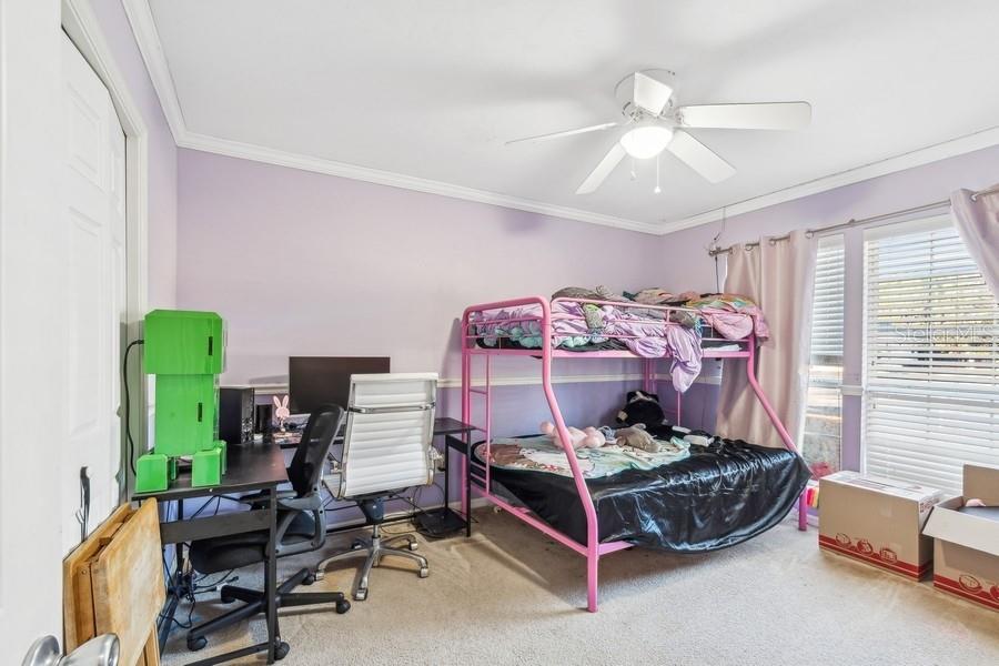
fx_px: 416
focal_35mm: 15
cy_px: 333
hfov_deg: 100.4
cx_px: 500
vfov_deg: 77.3
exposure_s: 1/3.33
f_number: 8
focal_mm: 10
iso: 200
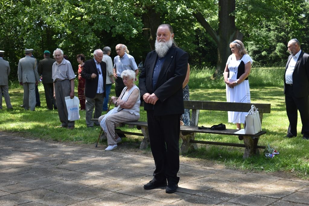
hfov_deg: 35.0
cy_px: 103
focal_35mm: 57
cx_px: 154
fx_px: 489
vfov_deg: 23.8
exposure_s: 1/100
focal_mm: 38
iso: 100
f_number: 5
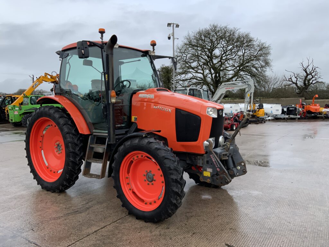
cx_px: 164
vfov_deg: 48.2
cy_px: 124
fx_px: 276
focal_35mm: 29
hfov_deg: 61.7
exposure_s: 1/728
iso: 16
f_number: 1.8
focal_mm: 3
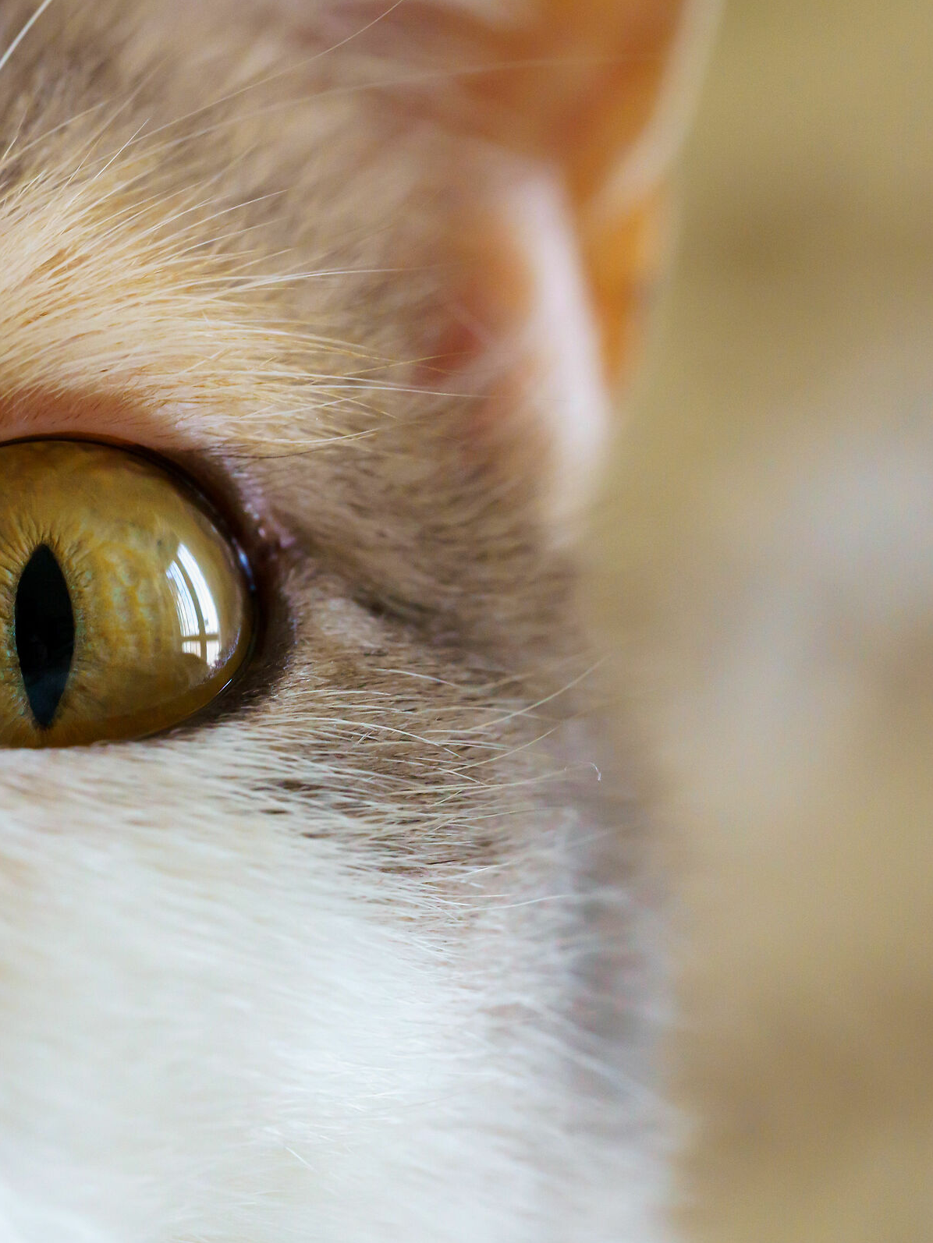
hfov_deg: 9.7
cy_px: 622
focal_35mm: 152
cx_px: 73
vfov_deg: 13.0
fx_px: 5461
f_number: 9
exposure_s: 1/125
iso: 1600
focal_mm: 105
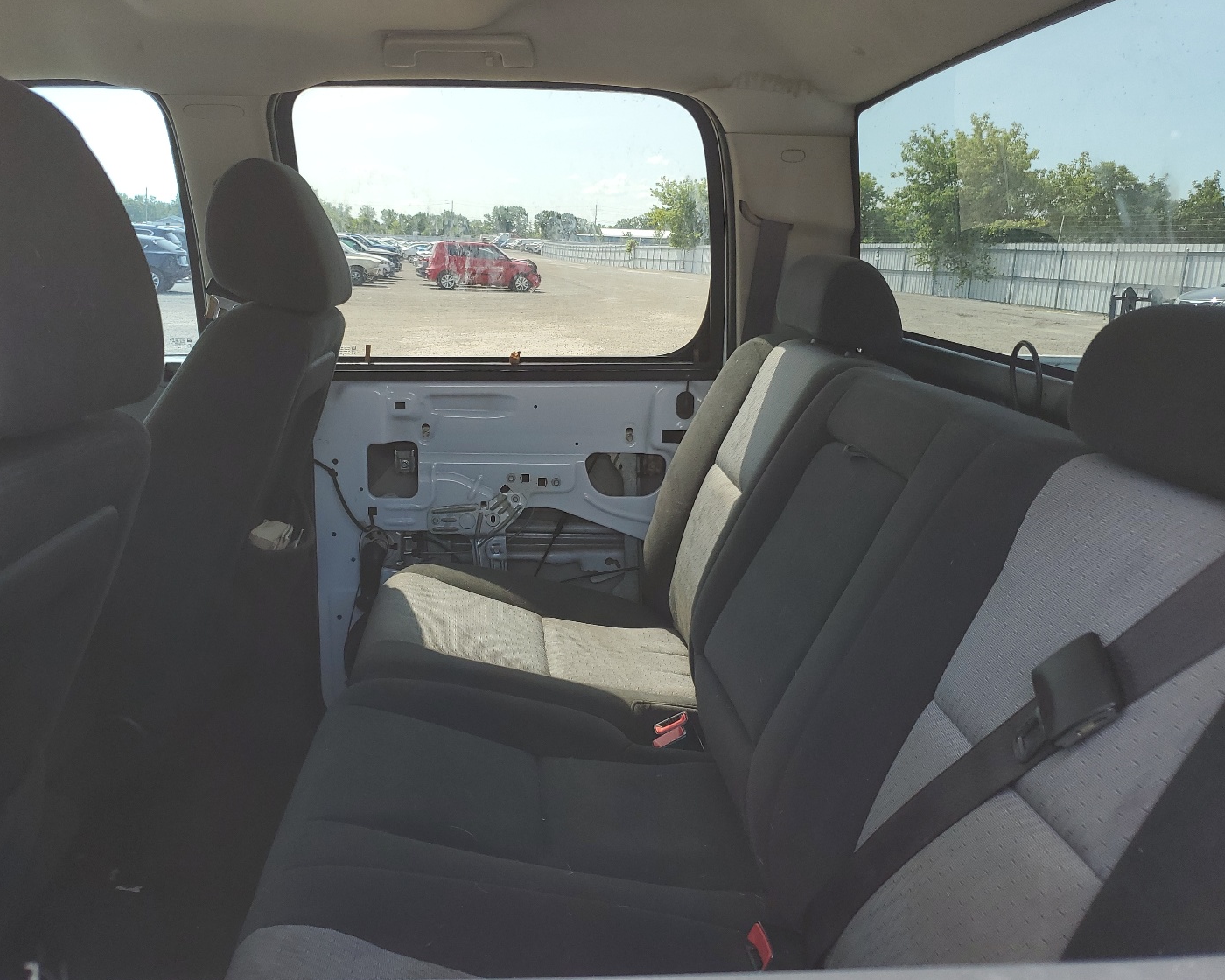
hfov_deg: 60.3
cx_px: 555
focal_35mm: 29
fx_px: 1051
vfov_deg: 50.0
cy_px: 480
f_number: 1.5
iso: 50
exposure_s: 1/476
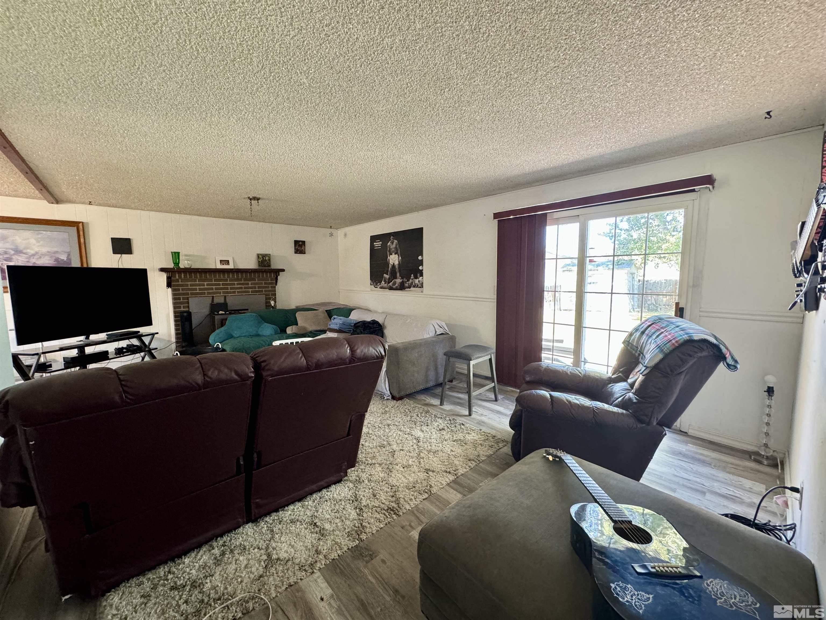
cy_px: 310
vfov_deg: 85.7
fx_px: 334
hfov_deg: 102.1
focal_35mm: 14
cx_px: 413
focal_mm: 2.22
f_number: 2.2
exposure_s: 1/60
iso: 250
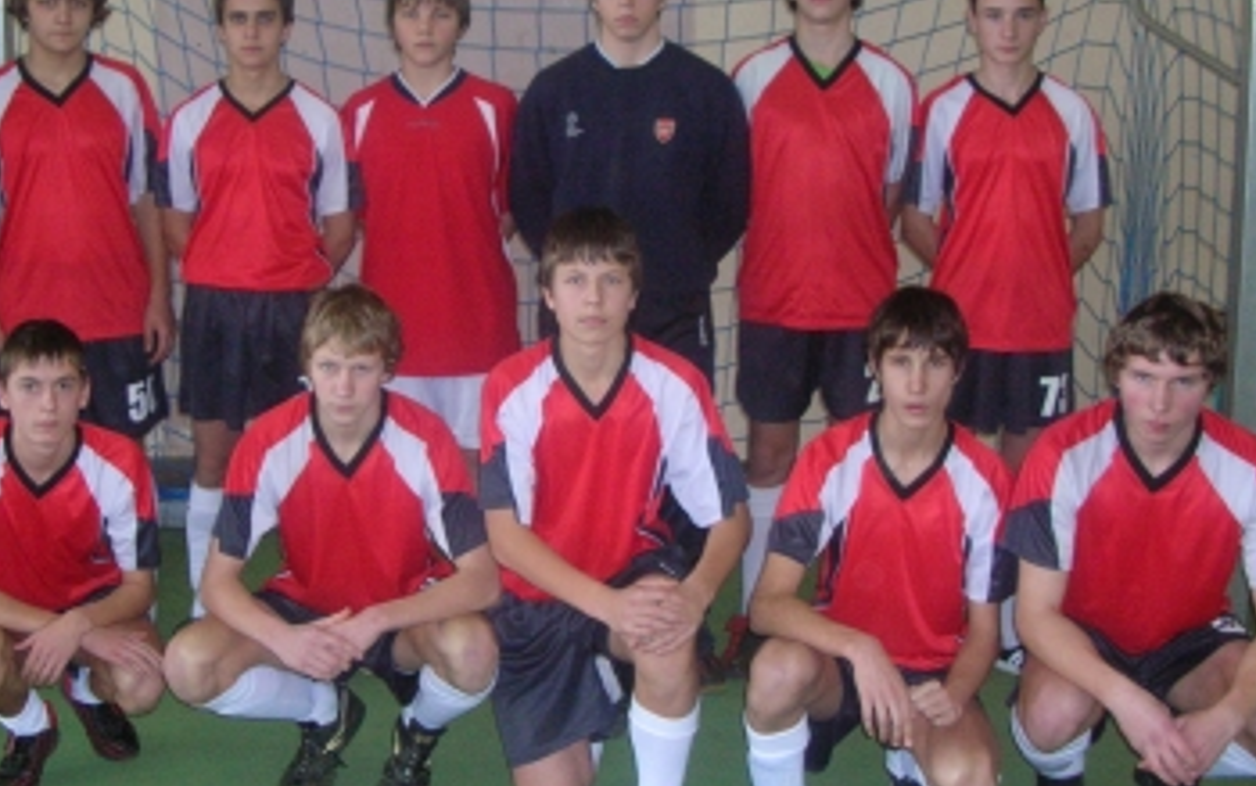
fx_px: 1815
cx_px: 538
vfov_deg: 24.4
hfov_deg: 38.1
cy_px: 345
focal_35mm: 53
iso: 191
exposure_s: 1/60.1
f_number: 2.8
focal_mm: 5.8
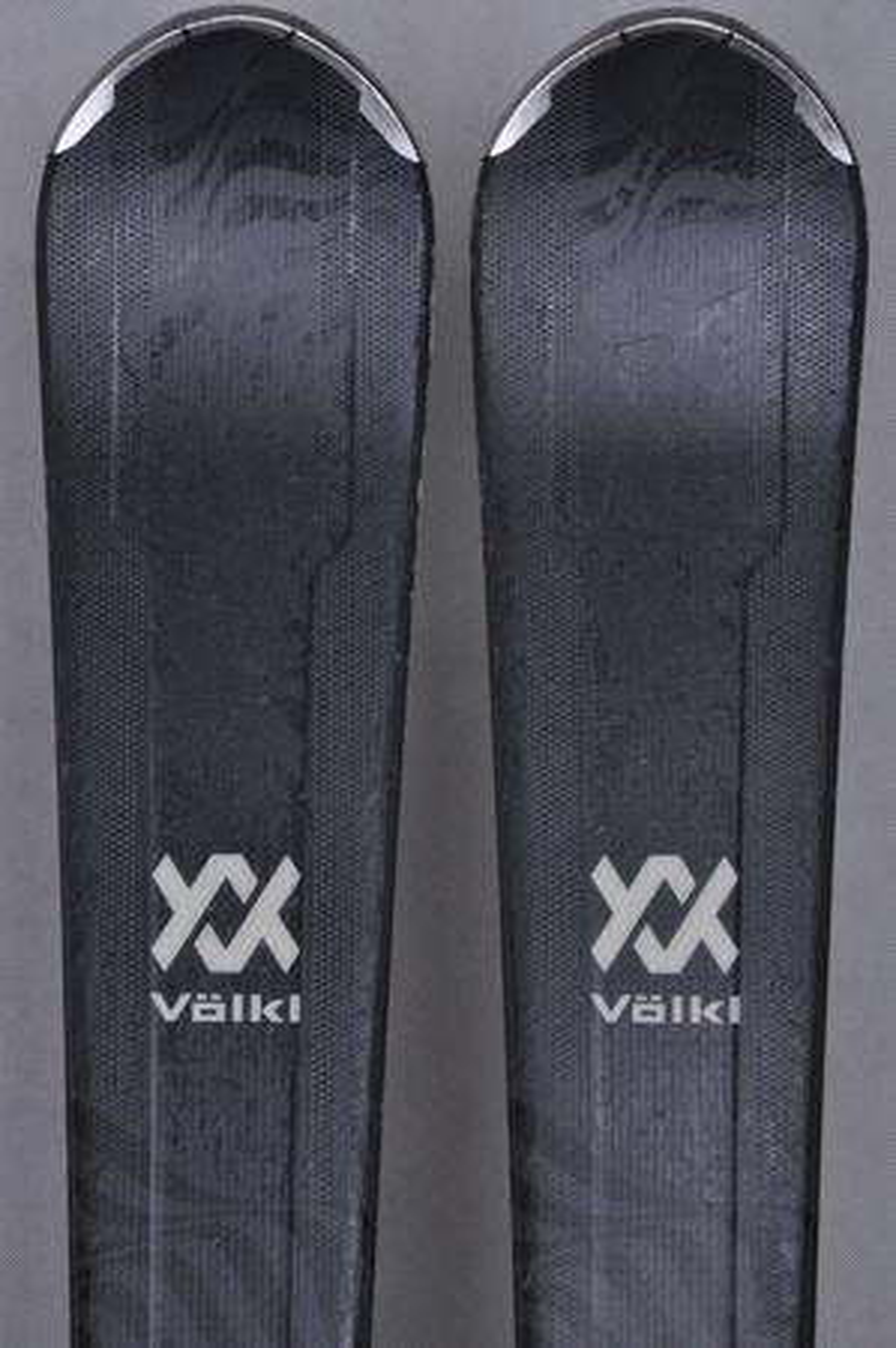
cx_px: 448
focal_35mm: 158
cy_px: 674
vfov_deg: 13.1
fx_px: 5893
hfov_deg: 8.7
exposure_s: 1/125
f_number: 11
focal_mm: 105
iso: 3200
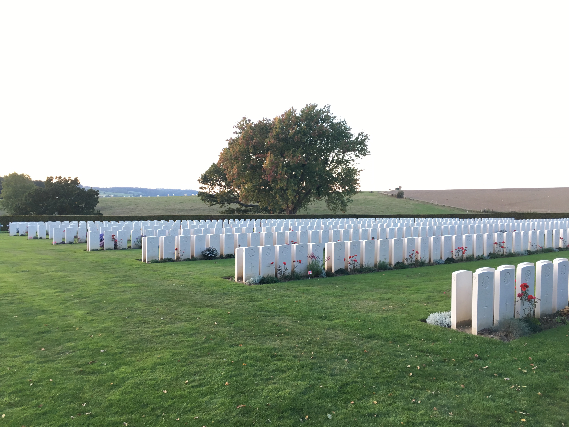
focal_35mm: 29
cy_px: 214
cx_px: 284
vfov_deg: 48.2
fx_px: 477
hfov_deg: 61.7
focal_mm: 4.15
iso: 25
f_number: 2.2
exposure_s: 1/33
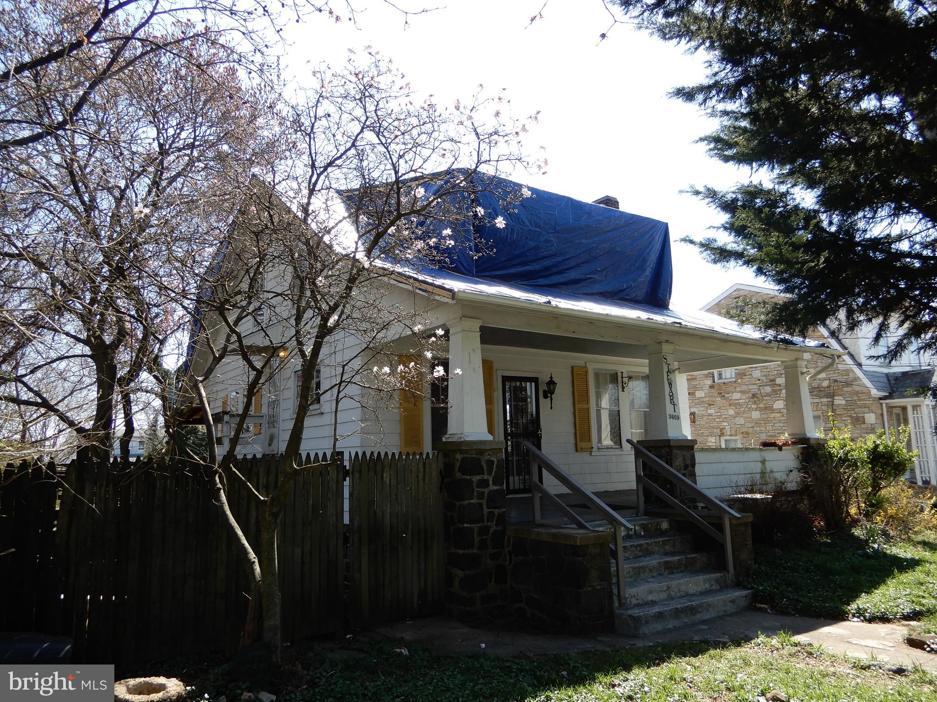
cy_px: 351
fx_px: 650
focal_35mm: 24
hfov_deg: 71.6
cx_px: 468
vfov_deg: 56.8
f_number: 3.4
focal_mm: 4.3
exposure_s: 1/400
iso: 80
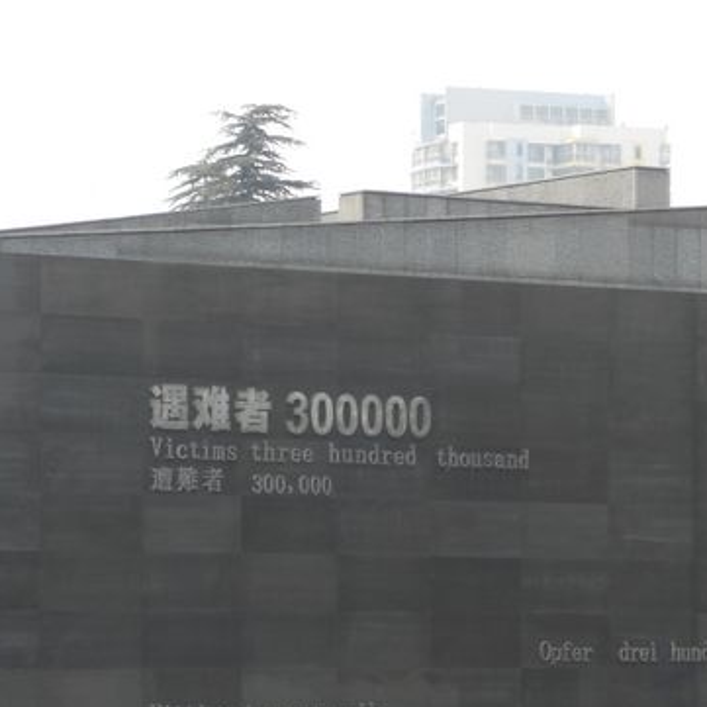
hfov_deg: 9.5
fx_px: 4275
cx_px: 353
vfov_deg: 9.5
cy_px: 430
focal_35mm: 185
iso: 80
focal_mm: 19.6
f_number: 5.9
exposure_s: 1/100
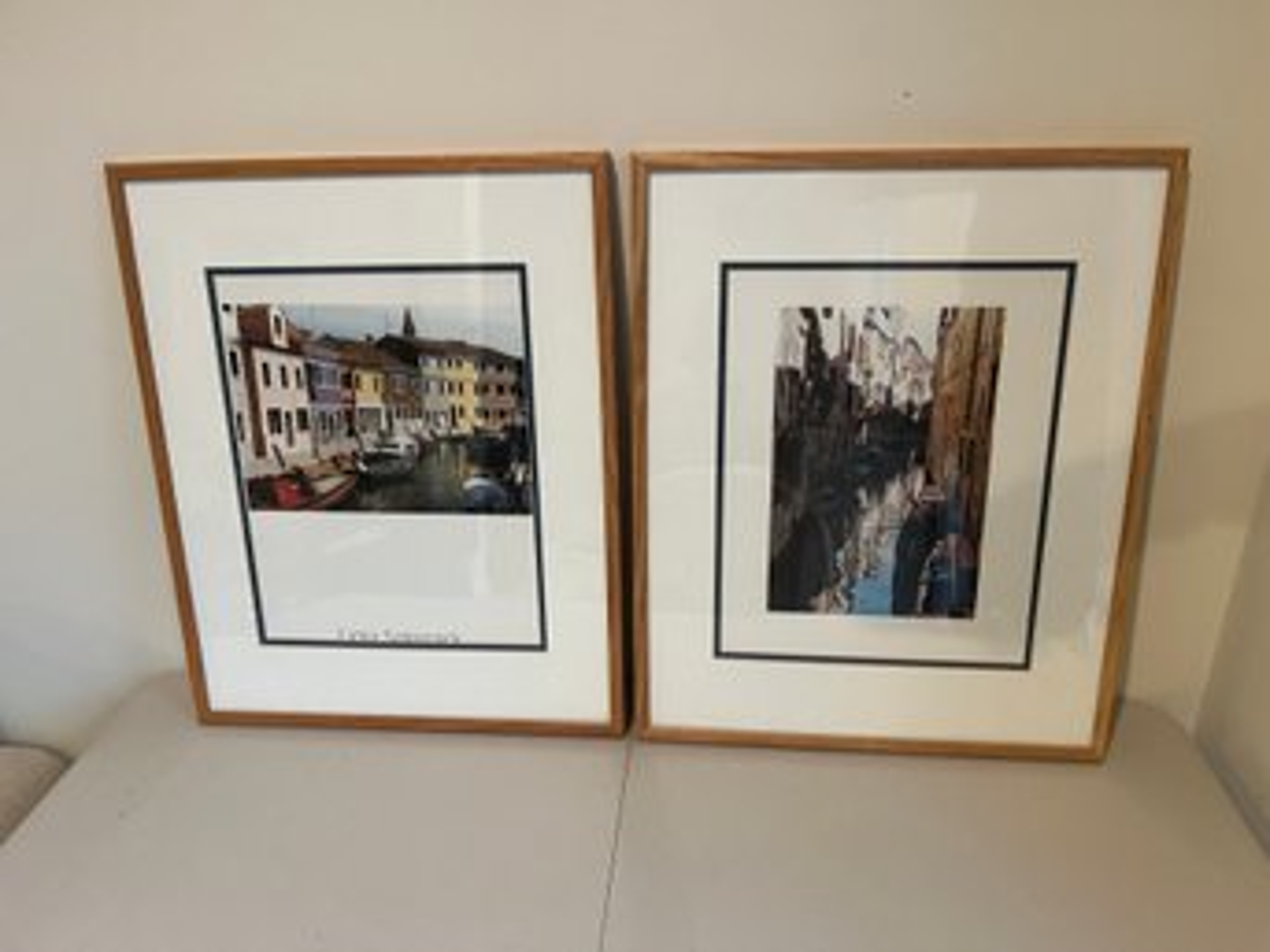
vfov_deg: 53.0
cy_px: 476
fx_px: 954
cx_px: 635
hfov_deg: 67.3
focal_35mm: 26
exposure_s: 1/60
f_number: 1.6
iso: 200
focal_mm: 5.1
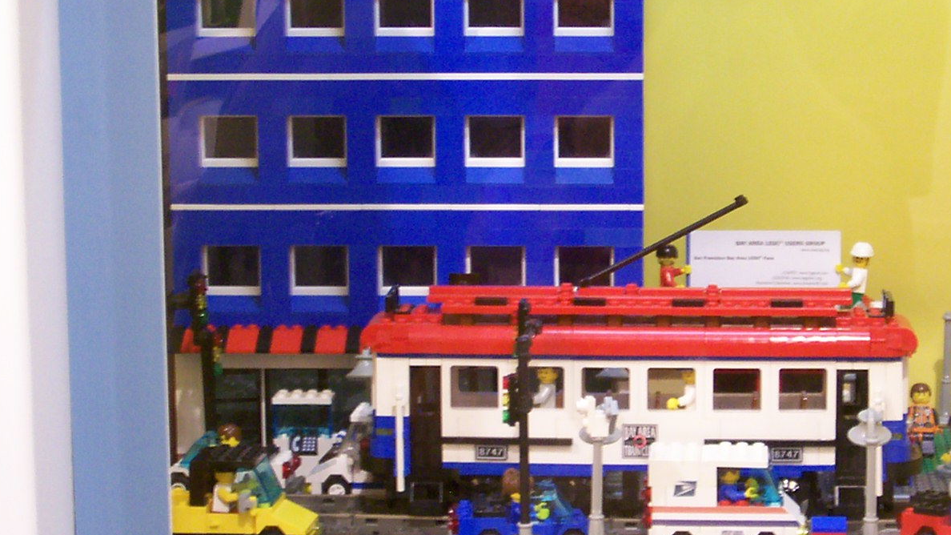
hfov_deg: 19.1
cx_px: 628
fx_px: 2824
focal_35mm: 112
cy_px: 297
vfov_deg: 10.8
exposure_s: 1/21.7
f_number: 3.2
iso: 160
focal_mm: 8.7
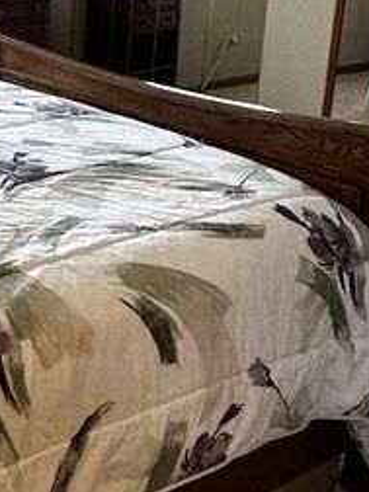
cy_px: 66
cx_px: -133
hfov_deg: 21.6
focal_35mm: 60
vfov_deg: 31.0
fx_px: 853
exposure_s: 1/120
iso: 100
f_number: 2.2
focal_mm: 2.22
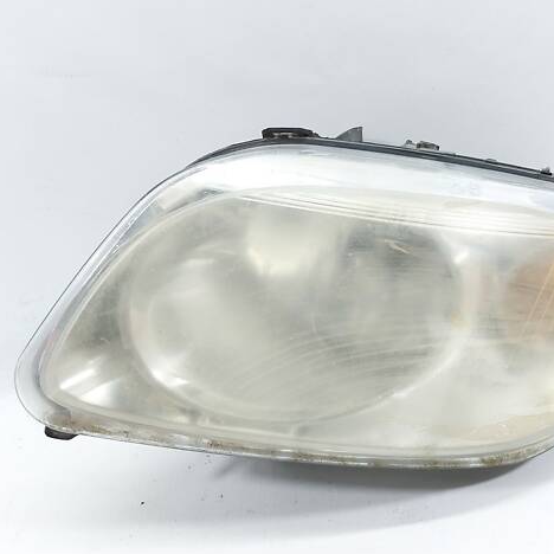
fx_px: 525
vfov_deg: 55.6
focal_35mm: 29
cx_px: 337
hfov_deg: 55.1
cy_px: 283
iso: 80
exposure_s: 1/50
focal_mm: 5.23
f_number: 1.8
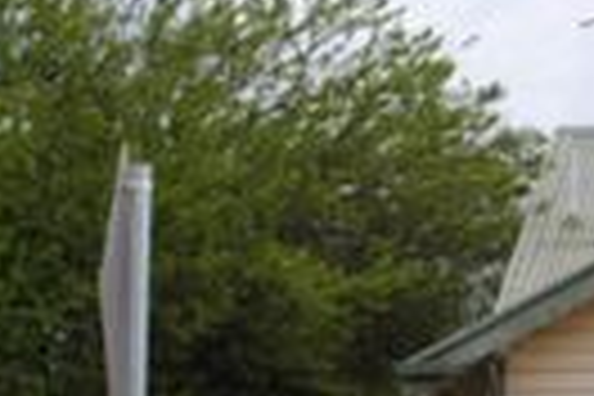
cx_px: 1017
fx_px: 3531
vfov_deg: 6.4
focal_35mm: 214
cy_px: 529
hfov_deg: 9.2
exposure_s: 1/200
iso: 100
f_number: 7.1
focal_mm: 40
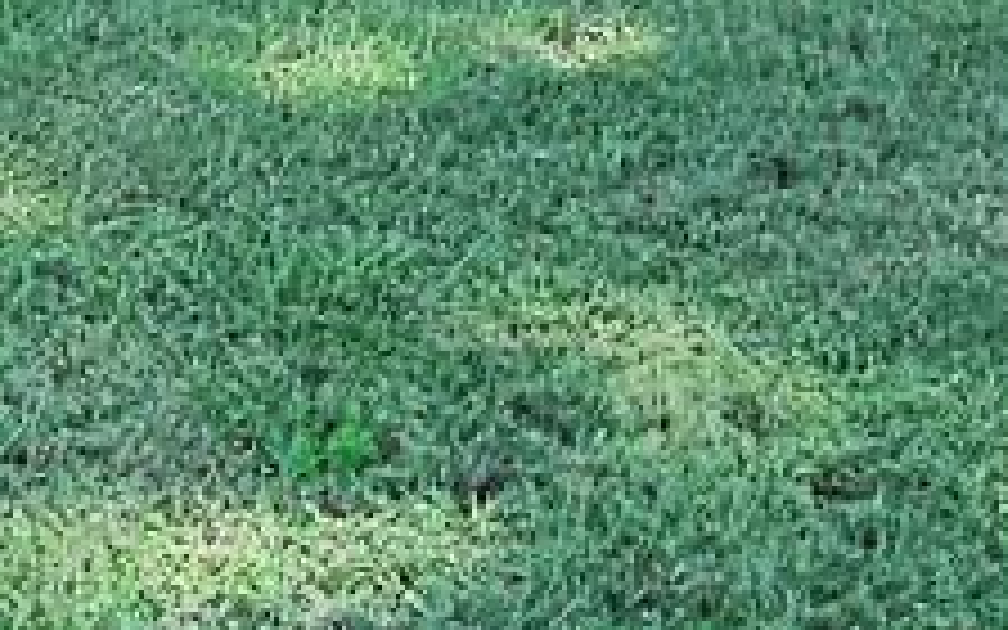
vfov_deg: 10.2
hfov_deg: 15.0
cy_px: -423
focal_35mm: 123
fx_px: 3379
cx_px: -734
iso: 32
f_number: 2.2
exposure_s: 1/370
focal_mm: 1.74
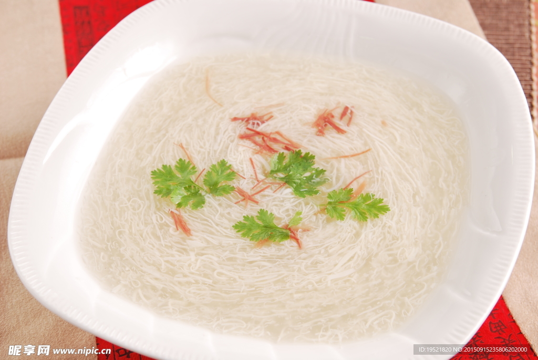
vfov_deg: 18.2
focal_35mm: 75
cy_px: 180
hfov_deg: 27.0
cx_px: 269
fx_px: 1122
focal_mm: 50
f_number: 5.6
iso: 100
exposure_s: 1/60
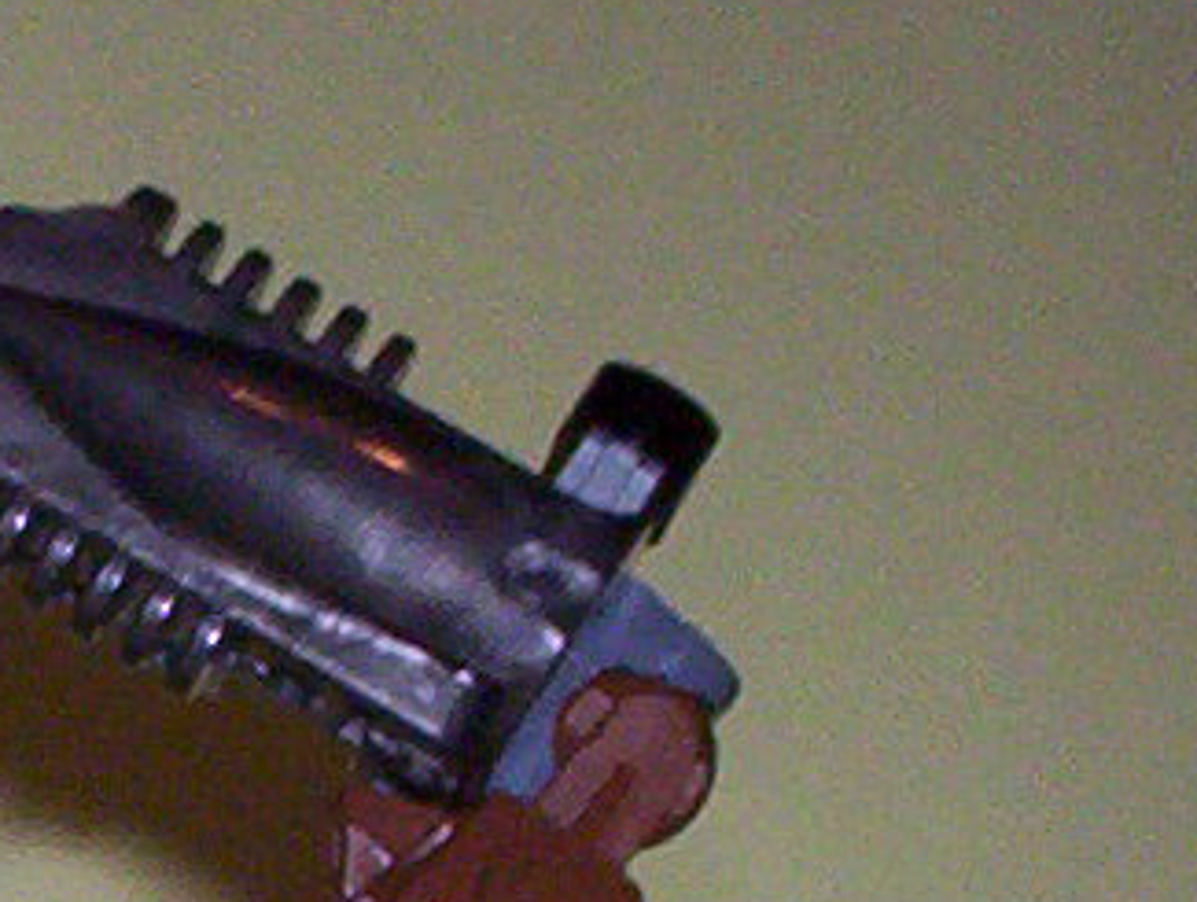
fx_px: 6617
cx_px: -840
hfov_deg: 9.9
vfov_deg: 7.6
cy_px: 1598
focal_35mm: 191
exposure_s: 1/60
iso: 140
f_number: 4.5
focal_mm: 4.99
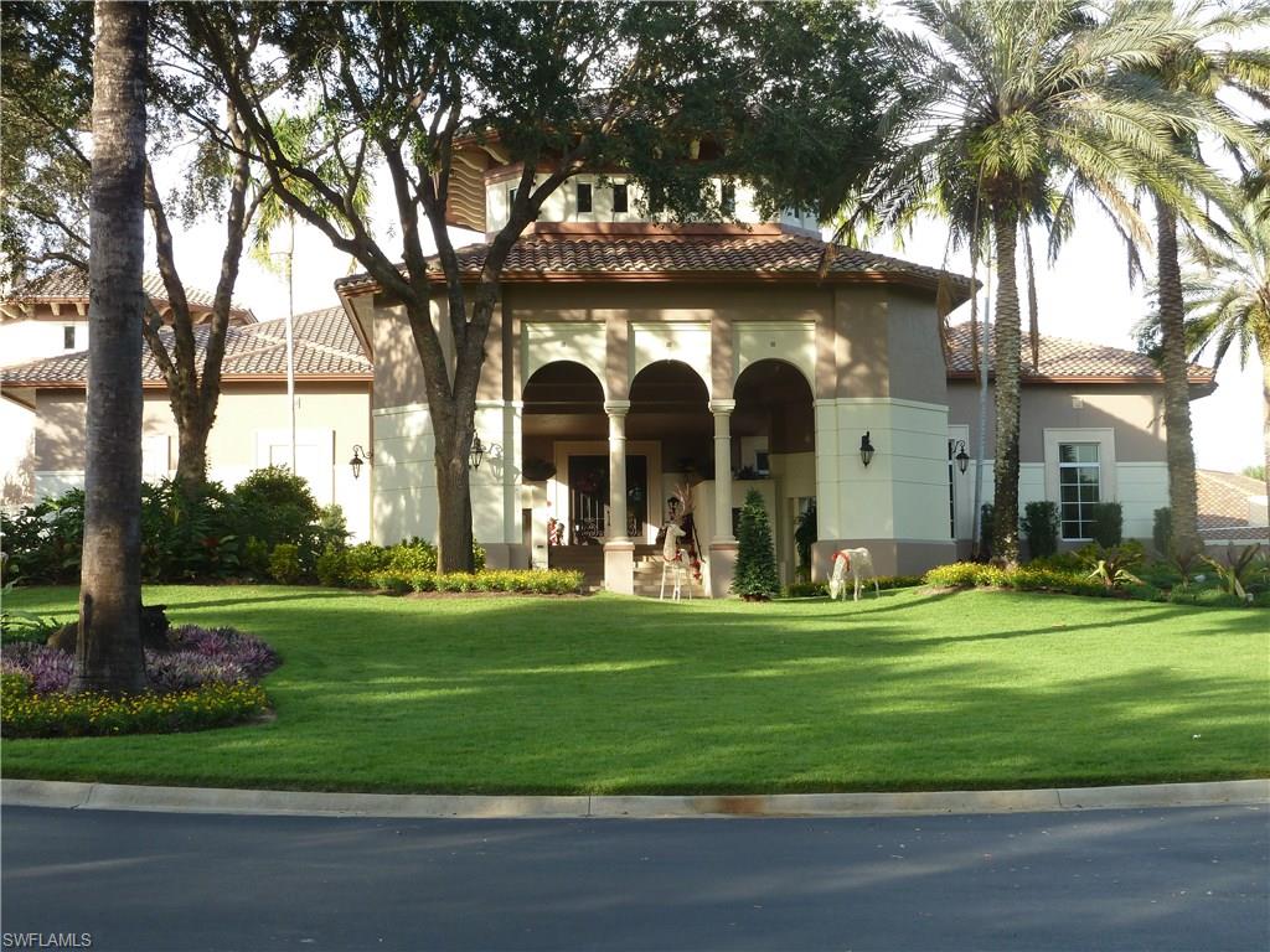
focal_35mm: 52
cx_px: 635
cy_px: 476
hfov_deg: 36.8
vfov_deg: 28.0
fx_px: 1908
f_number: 3.8
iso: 80
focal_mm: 8.5
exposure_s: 1/125
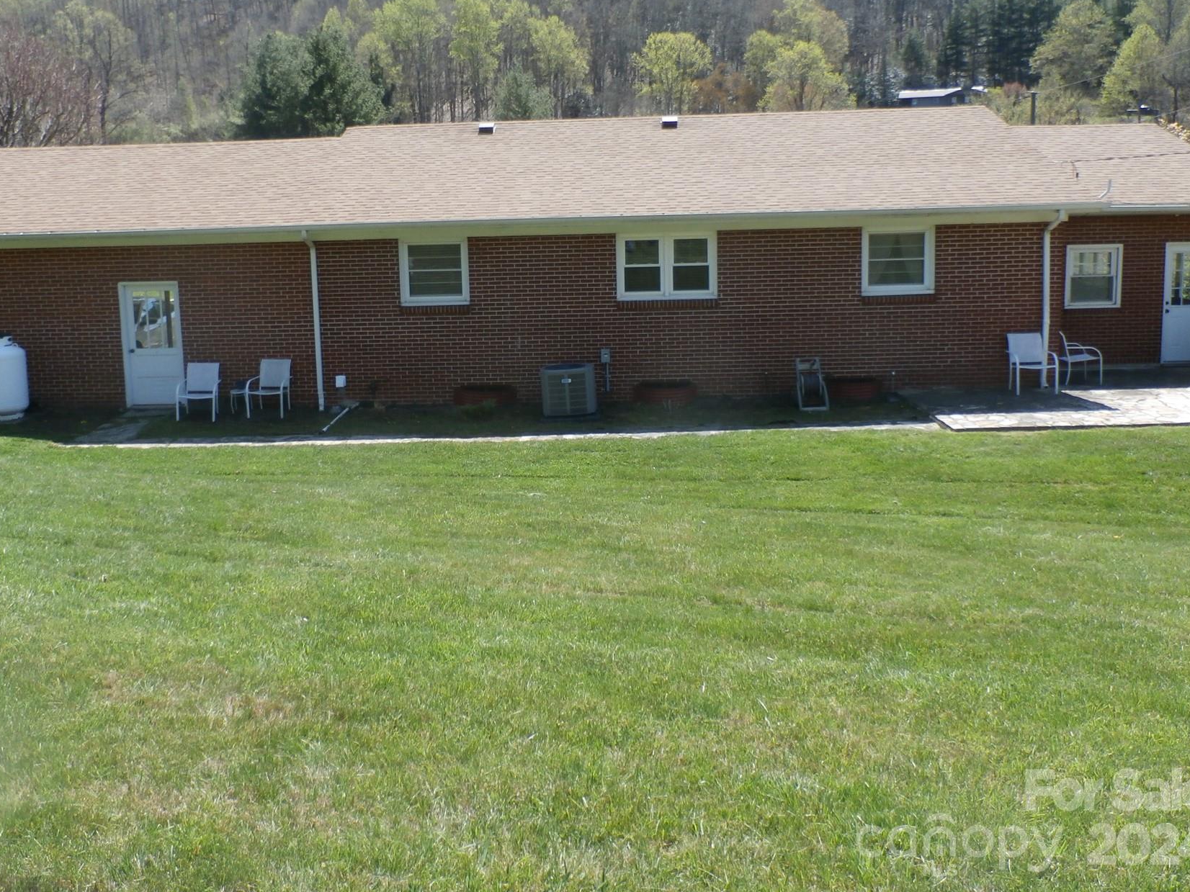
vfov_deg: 45.2
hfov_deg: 58.2
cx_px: 525
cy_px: 351
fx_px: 1066
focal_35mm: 31
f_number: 3
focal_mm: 4.5
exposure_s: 1/640
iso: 100
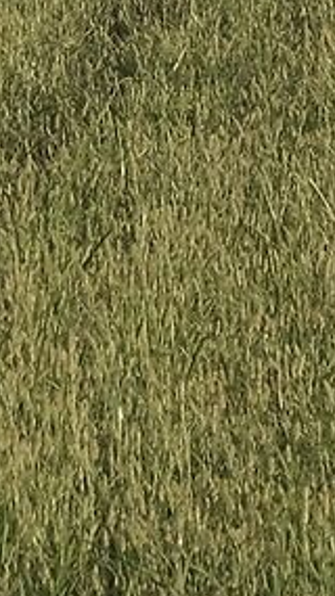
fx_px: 10470
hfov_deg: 1.8
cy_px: -995
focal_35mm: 662
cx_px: 21
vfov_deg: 3.2
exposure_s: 1/250
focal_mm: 50
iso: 400
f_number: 9
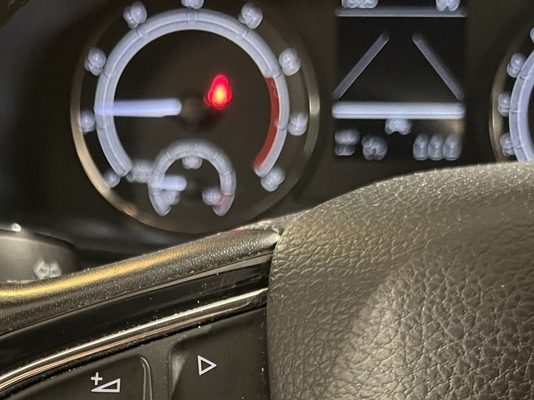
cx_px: 157
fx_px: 894
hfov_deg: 32.8
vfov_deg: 23.9
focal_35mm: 58
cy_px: 421
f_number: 1.6
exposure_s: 1/25
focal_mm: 5.1
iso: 800
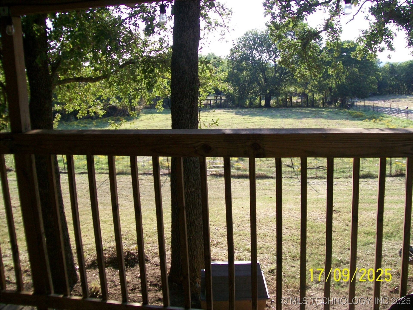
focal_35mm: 36
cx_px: 206
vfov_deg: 39.7
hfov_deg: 51.4
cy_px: 155
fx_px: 430
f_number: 2.7
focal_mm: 6
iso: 64
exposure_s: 1/250
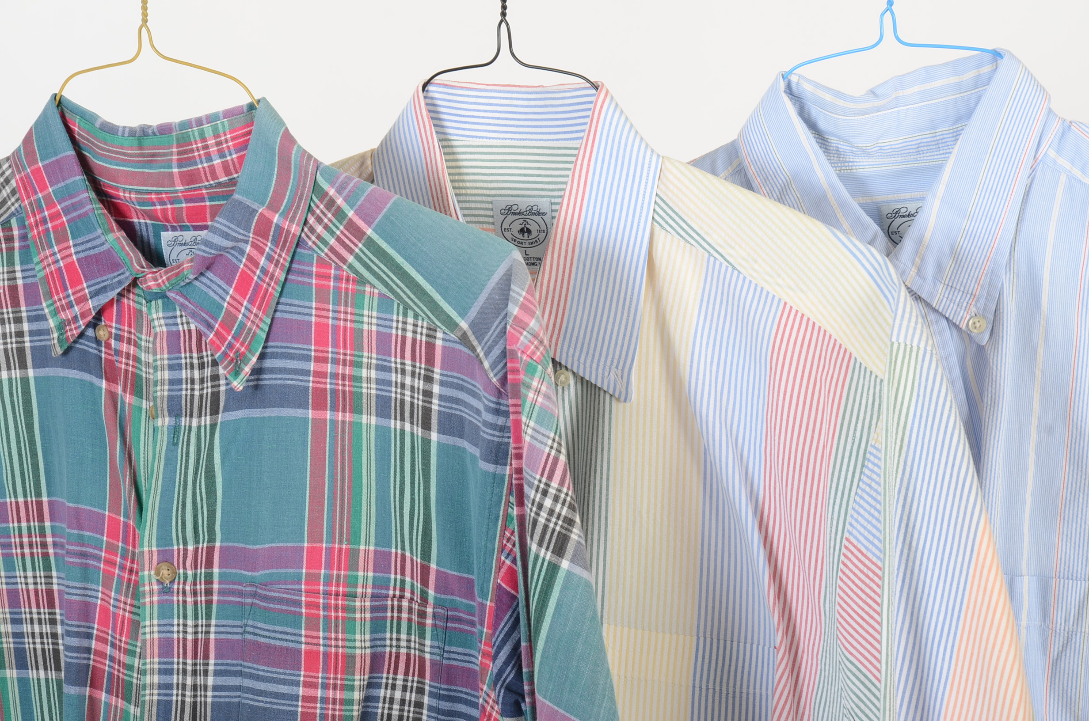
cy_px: 360
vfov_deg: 9.9
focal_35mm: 138
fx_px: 4166
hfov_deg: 14.9
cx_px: 544
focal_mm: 92
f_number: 11
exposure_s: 1/160
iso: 125
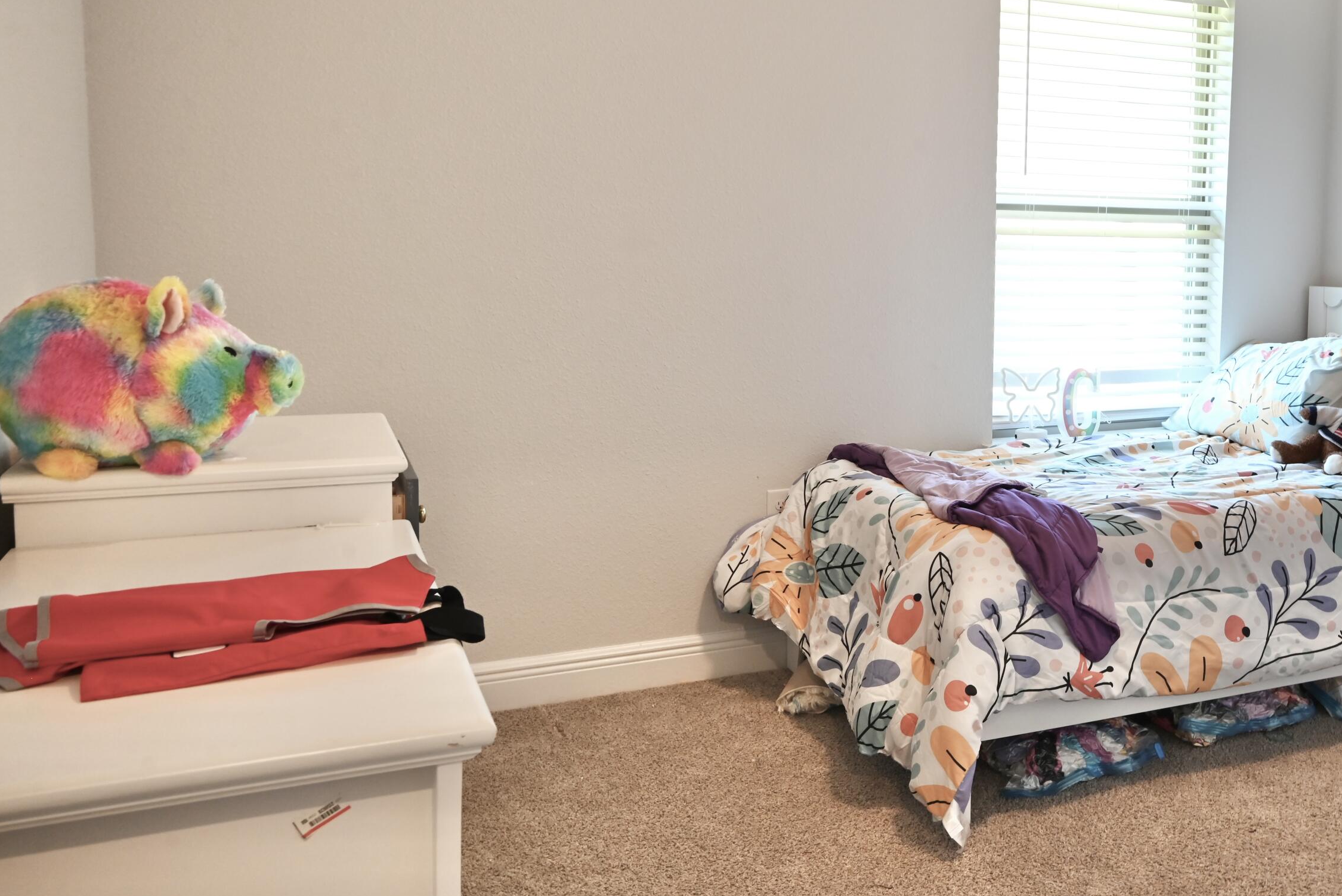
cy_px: 356
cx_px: 884
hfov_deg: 57.5
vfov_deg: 41.0
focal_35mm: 32
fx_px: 1193
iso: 1000
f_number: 9
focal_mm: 24
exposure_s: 1/15
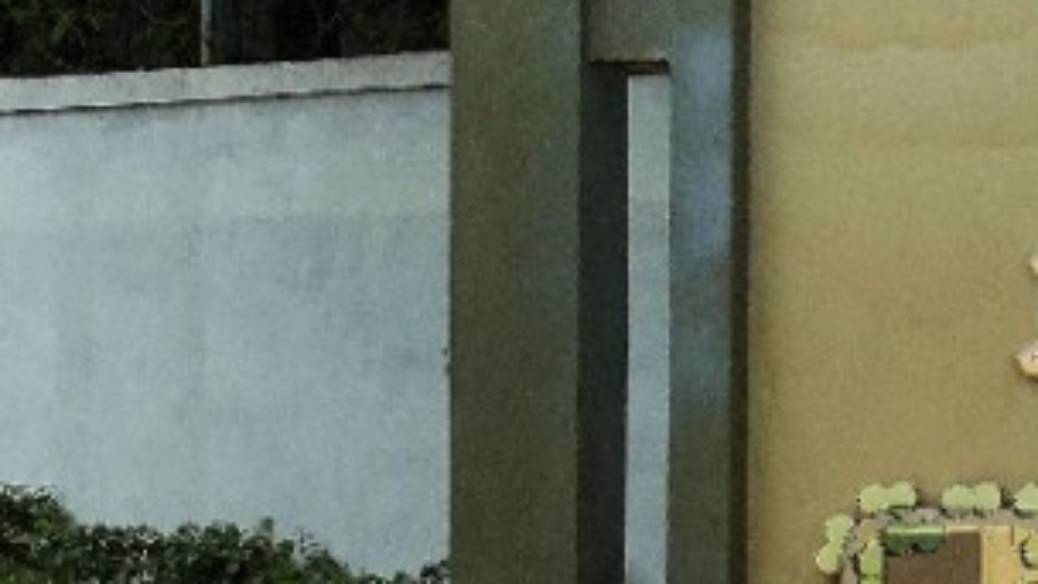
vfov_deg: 6.3
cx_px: 2247
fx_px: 5312
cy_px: 616
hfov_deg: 10.1
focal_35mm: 193
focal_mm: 40
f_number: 18
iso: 1250
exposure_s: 1/640
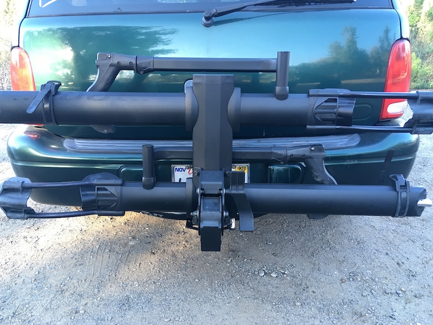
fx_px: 375
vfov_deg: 46.8
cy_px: 165
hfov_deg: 59.9
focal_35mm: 30
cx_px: 209
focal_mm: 4.15
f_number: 2.2
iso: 25
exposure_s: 1/30
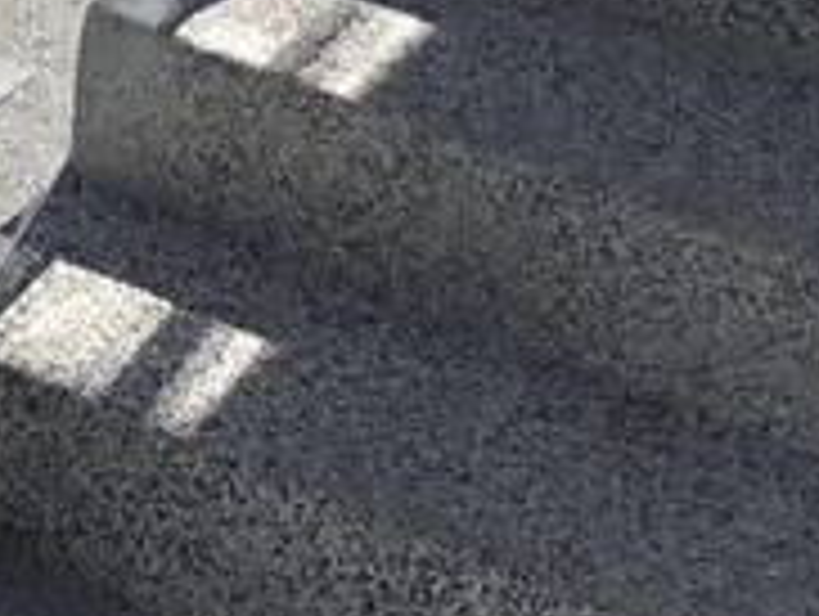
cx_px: -1714
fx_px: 5236
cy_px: -845
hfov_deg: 7.7
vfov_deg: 6.4
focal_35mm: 221
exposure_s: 1/3745
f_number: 1.8
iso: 25
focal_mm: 4
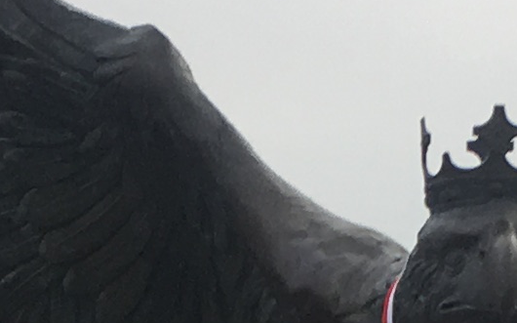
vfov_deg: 5.3
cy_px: 953
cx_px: 139
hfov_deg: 9.0
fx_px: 3296
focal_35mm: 234
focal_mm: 4.15
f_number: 2.2
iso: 25
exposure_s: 1/220
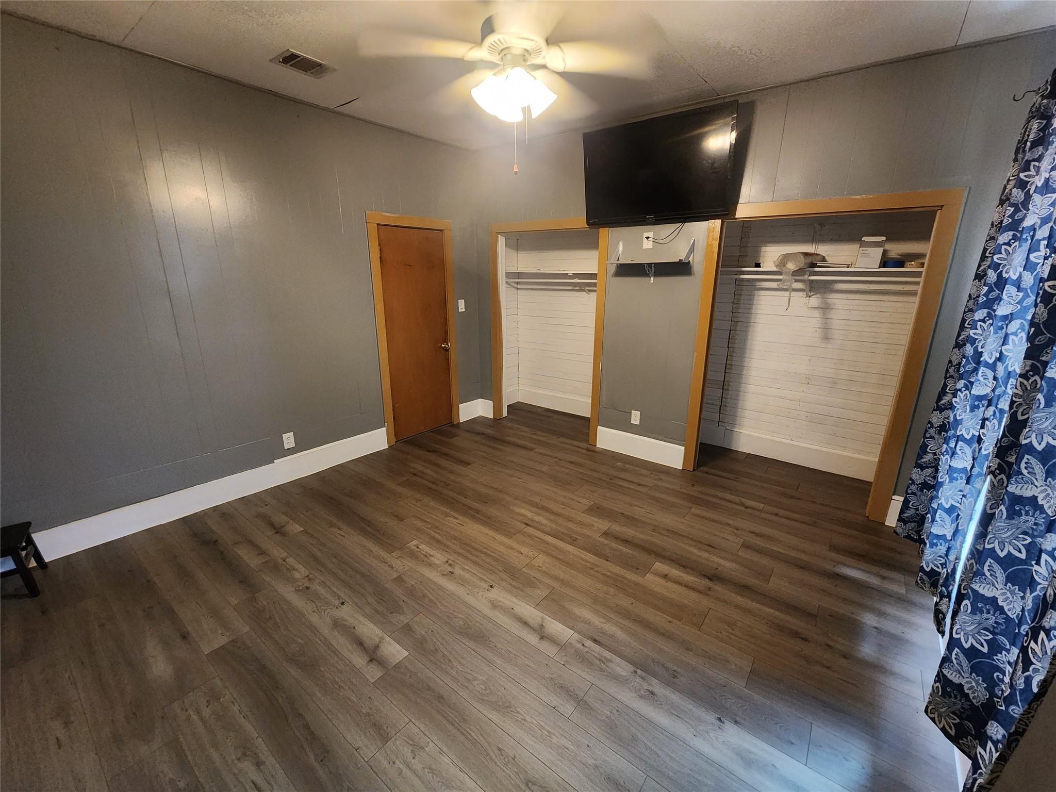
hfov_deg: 106.2
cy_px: 396
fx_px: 397
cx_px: 528
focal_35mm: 13
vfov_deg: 89.9
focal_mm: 2.2
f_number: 2.2
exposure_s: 1/24
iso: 800
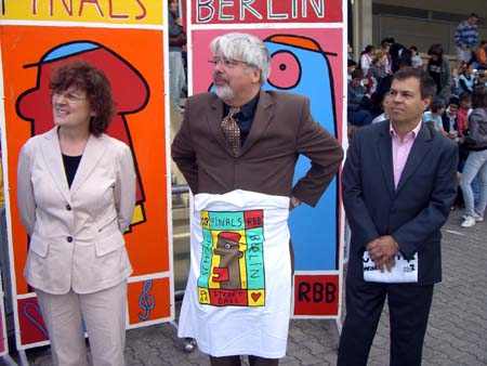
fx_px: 535
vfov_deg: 37.8
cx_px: 244
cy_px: 183
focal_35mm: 38
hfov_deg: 49.0
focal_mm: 6.2
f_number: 2.7
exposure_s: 1/320
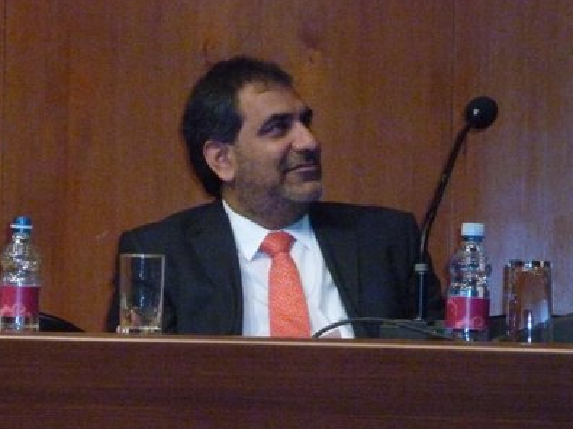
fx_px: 4501
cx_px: 289
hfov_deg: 7.3
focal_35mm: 272
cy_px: 252
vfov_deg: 5.5
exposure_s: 1/60
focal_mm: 40
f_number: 5.9
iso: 1600
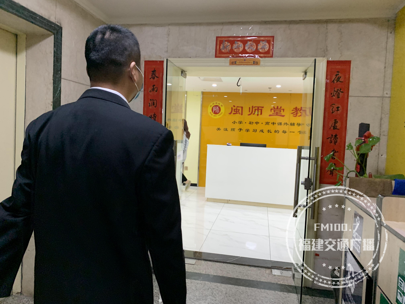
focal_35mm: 26
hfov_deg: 67.3
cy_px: 152
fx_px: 304
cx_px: 202
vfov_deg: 53.1
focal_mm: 4.25
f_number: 1.8
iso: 400
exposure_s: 1/60
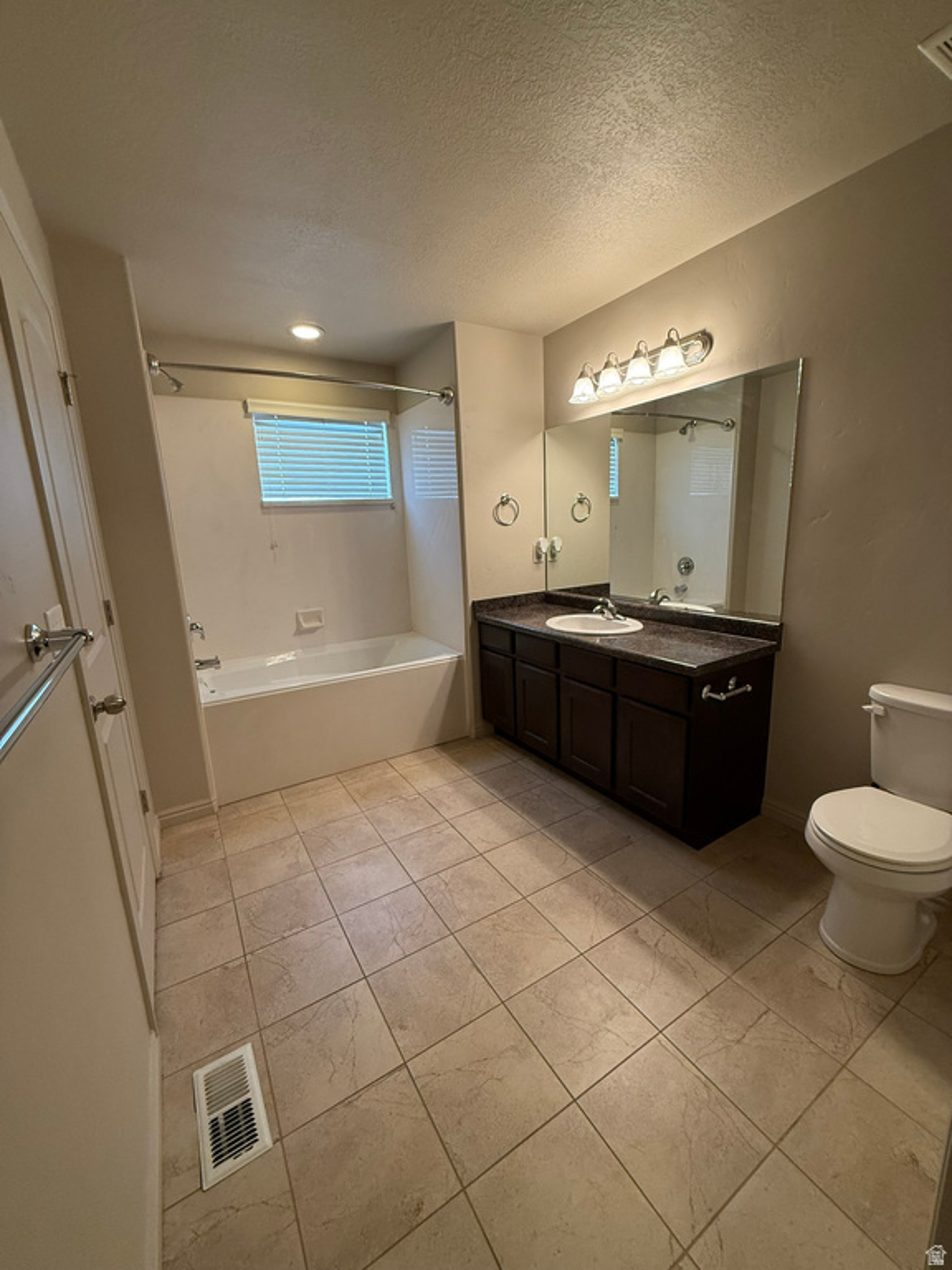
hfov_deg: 85.7
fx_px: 513
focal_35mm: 14
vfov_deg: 102.1
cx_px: 476
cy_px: 635
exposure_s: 1/120
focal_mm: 2.22
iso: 250
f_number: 2.2
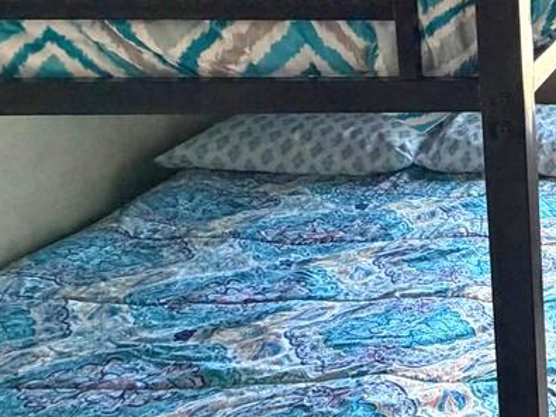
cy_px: 6
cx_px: 852
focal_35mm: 51
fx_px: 819
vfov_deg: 27.0
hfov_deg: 26.3
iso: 250
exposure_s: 1/120
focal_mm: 2.22
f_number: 2.2
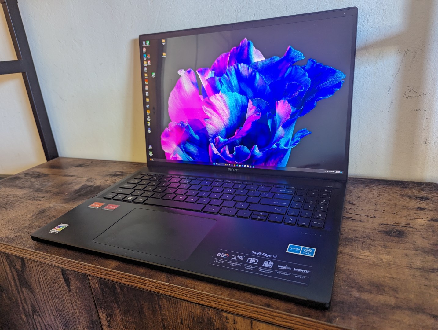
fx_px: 304
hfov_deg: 71.5
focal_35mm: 24
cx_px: 219
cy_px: 165
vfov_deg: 56.9
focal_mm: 6.81
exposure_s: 1/23.8
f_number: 1.85
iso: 80
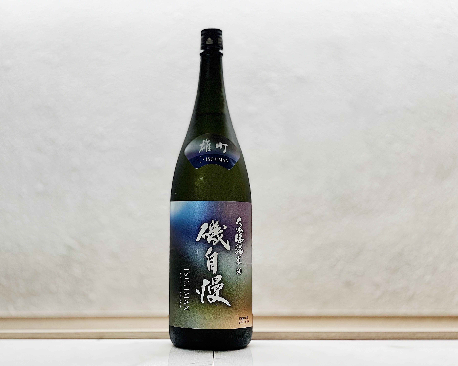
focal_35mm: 55
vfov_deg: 27.6
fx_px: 746
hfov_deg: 34.1
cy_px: 182
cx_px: 210
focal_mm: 6
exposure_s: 1/100
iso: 50
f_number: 2
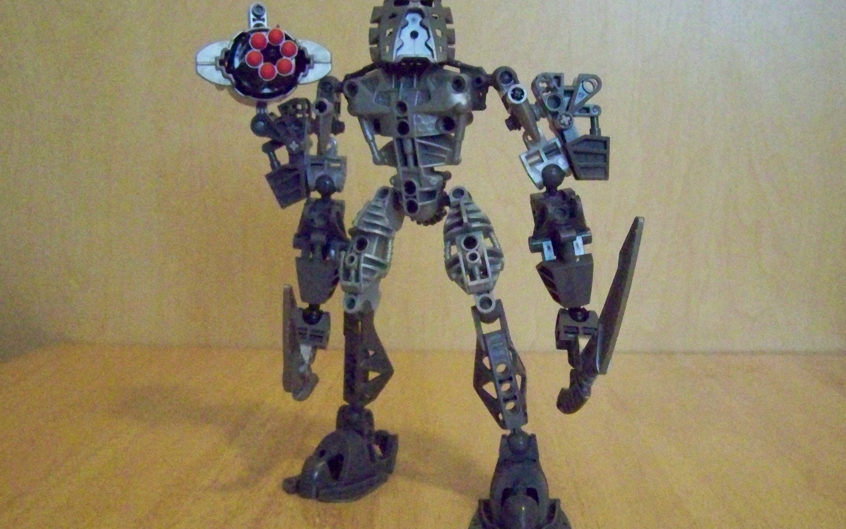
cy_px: 256
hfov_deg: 48.2
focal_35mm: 41
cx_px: 429
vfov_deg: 31.2
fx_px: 945
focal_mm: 6.3
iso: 1600
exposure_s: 1/80
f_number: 2.8
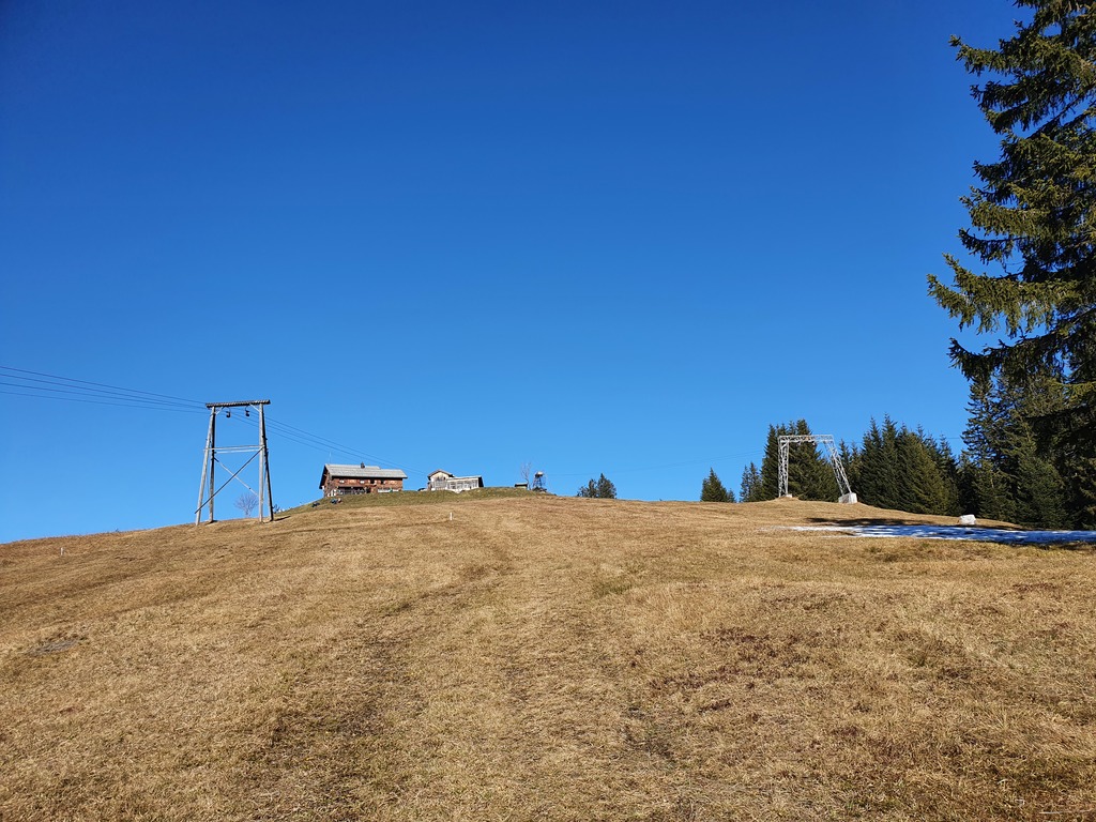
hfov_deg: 67.3
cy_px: 411
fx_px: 823
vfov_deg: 53.1
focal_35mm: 26
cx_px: 548
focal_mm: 4.32
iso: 50
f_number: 2.4
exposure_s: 1/1752
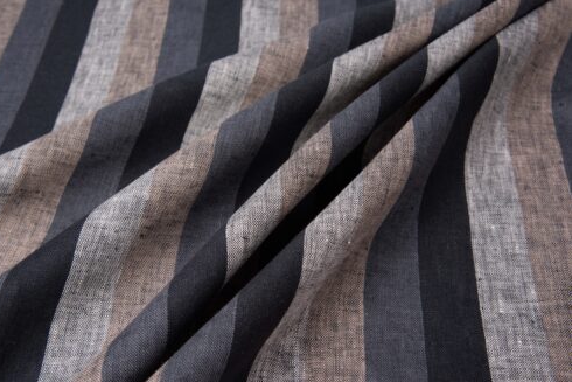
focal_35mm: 51
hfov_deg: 38.9
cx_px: 281
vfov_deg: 26.5
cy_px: 194
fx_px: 811
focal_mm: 50
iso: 100
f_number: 11
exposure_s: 1/125
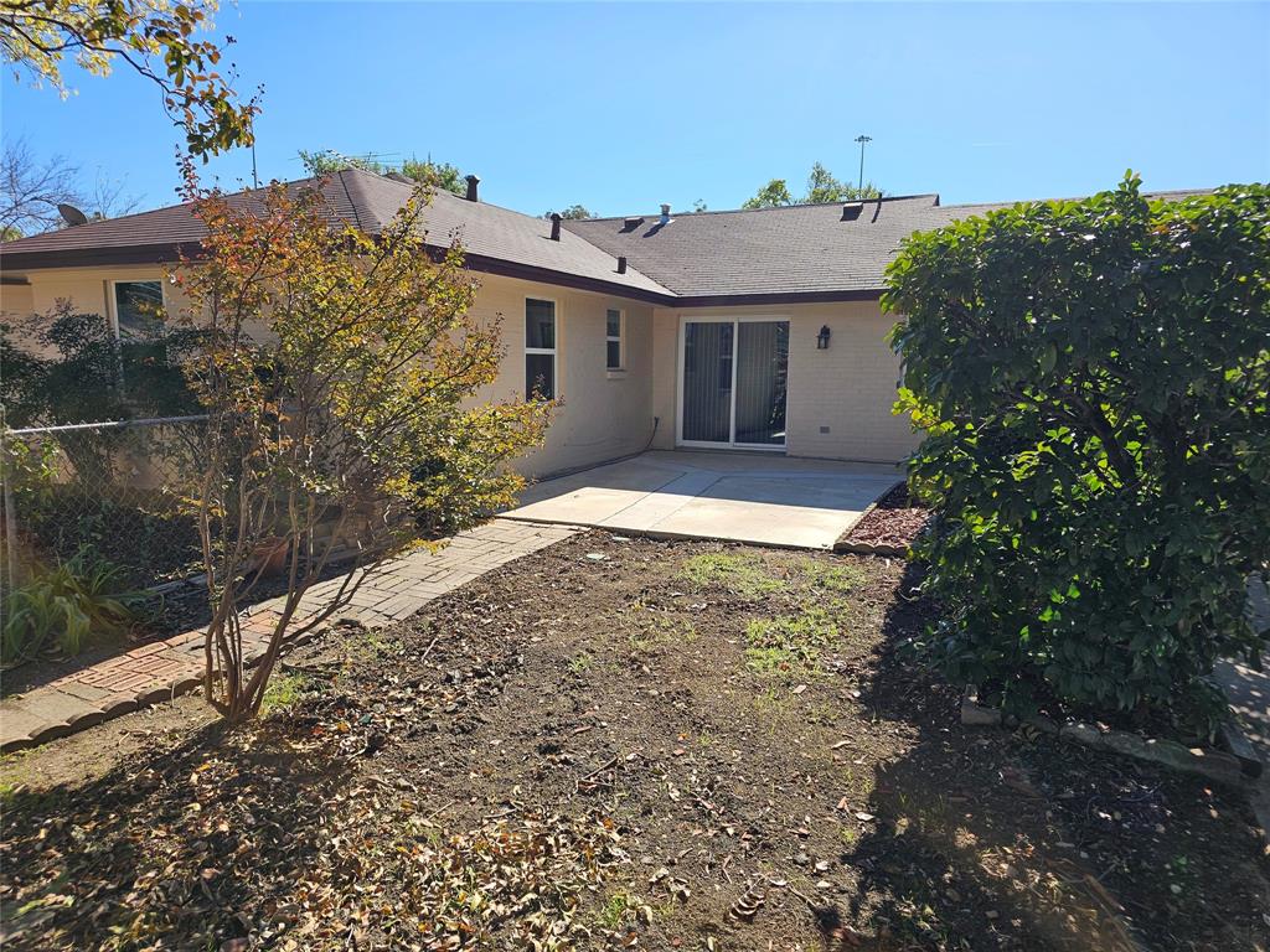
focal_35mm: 23
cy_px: 476
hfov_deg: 73.9
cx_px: 635
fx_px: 844
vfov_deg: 58.9
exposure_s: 1/484
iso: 10
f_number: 1.7
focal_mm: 6.3
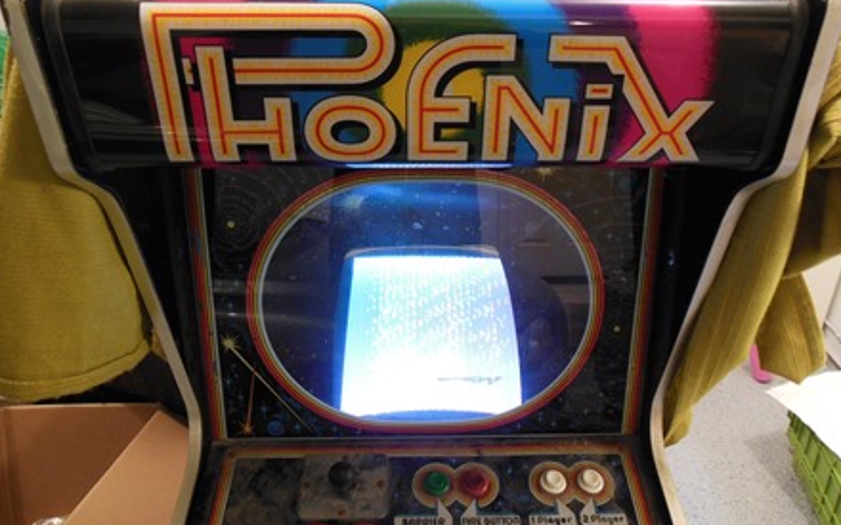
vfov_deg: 46.0
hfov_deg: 68.4
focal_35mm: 27
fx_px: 619
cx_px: 422
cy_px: 239
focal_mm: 4.5
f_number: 3.2
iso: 400
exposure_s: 1/10
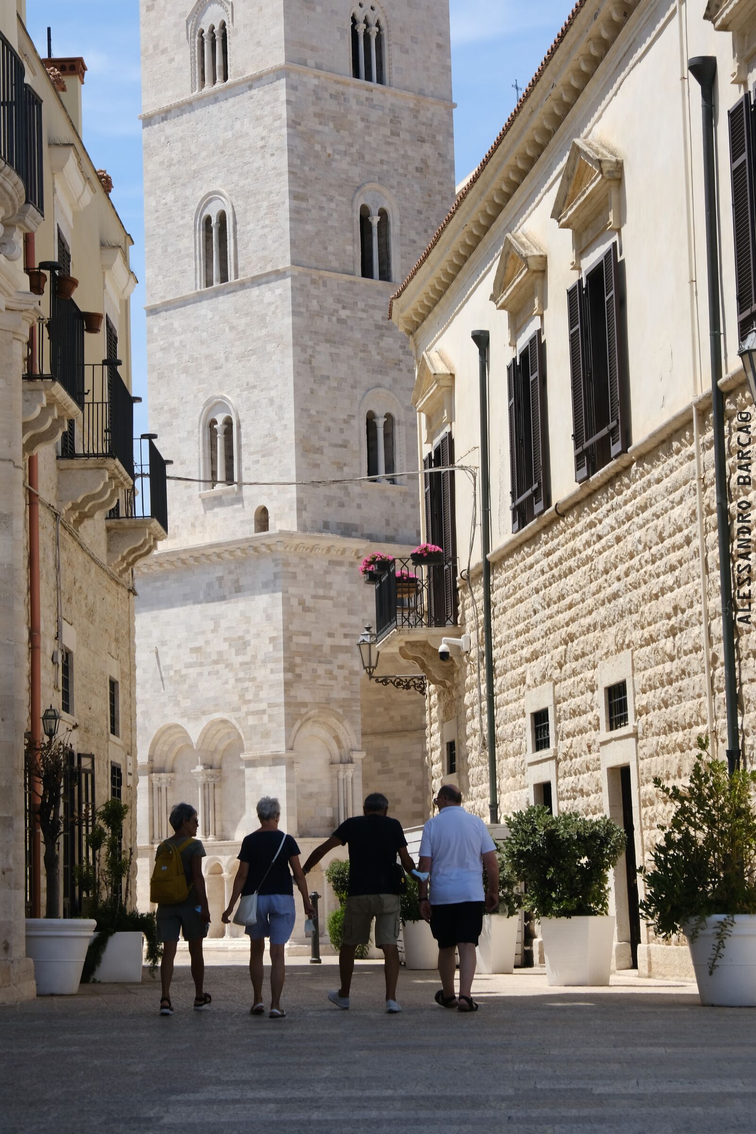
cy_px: 567
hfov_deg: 16.5
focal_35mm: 83
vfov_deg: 24.5
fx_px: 2614
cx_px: 378
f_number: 14
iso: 400
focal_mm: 55
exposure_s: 1/250
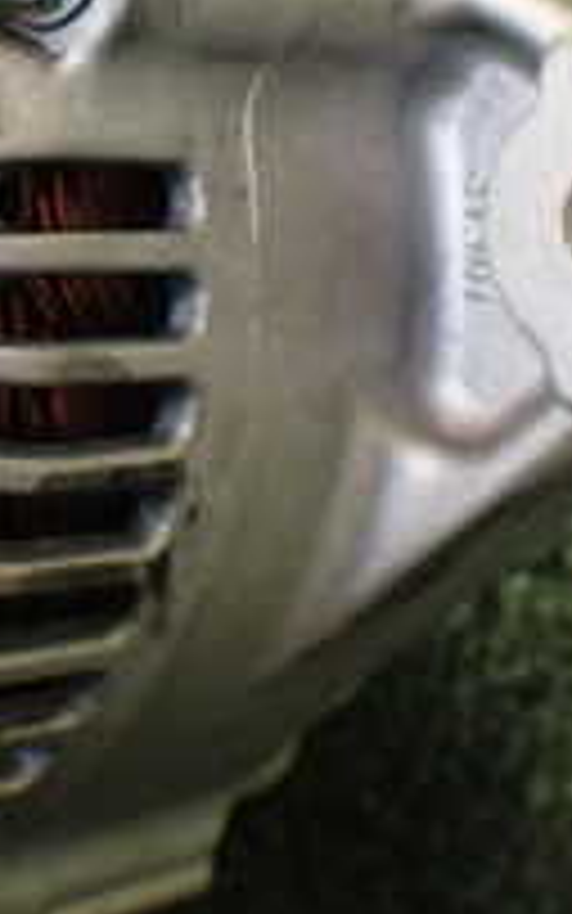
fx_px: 2343
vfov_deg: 21.9
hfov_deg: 13.3
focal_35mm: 94
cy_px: 212
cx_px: -239
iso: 400
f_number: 2.3
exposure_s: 1/125
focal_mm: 5.4
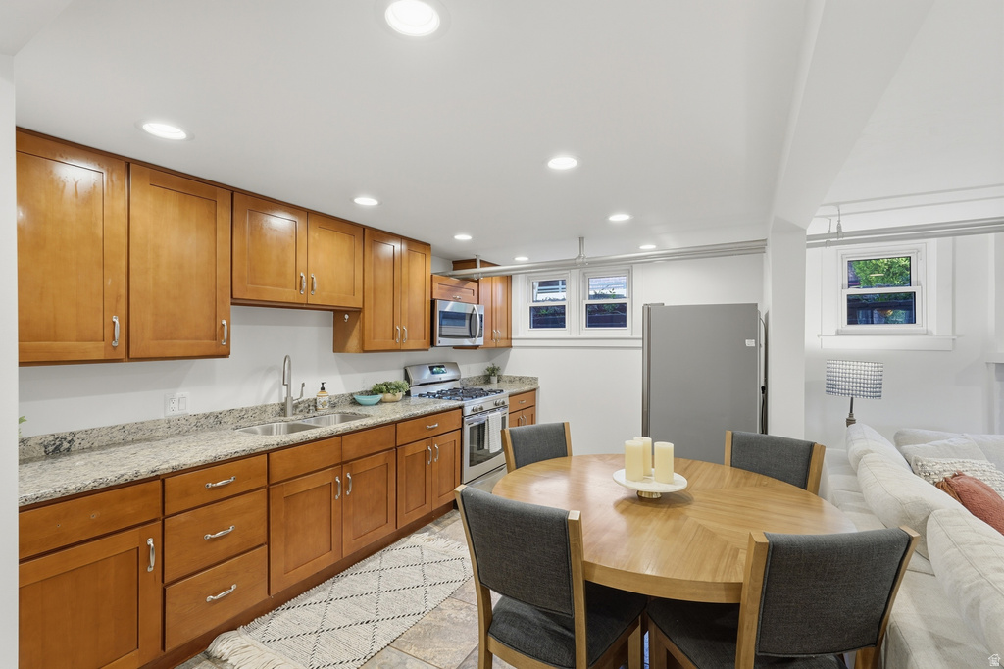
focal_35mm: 16
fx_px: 446
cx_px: 502
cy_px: 334
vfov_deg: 73.7
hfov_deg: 96.8
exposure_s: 1/250
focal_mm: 16
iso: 250
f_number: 9
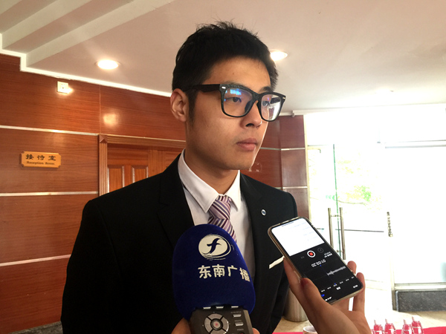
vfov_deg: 48.2
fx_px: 374
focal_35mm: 29
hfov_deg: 61.7
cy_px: 167
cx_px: 223
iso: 80
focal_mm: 4.15
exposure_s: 1/17
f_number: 2.2
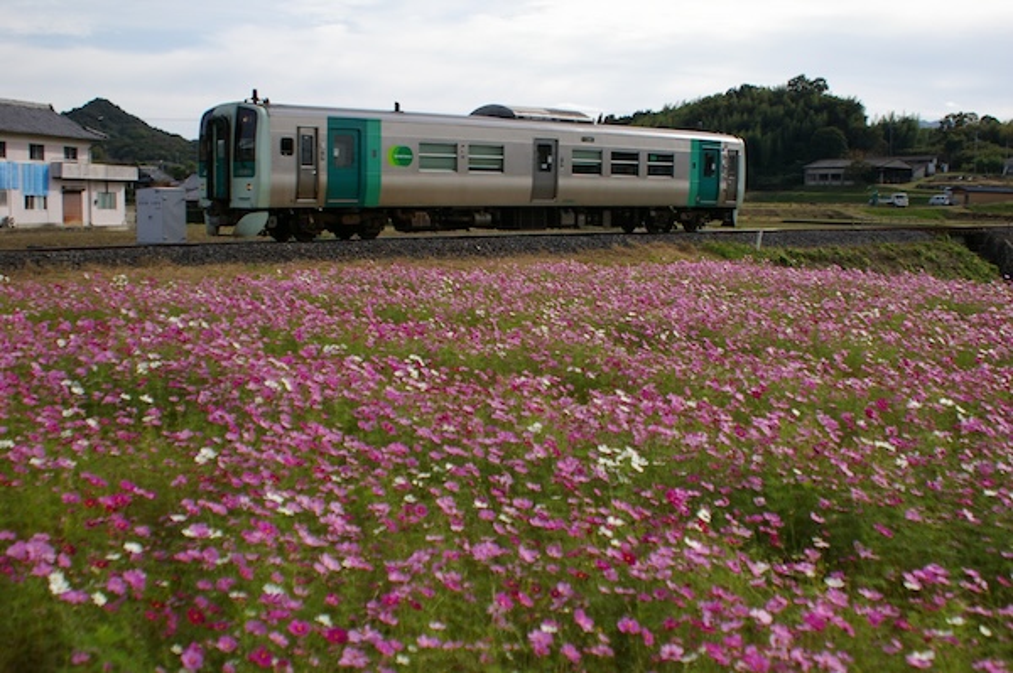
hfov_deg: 46.4
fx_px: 1181
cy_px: 336
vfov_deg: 31.8
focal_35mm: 42
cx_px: 506
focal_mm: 28
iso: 400
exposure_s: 1/4000
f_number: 4
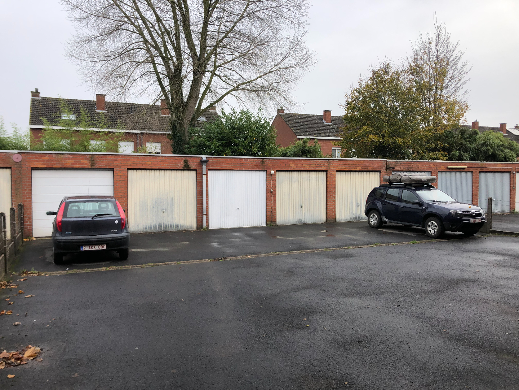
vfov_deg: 49.7
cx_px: 260
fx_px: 420
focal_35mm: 28
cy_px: 195
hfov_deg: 63.4
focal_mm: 3.99
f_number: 1.8
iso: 20
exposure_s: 1/665
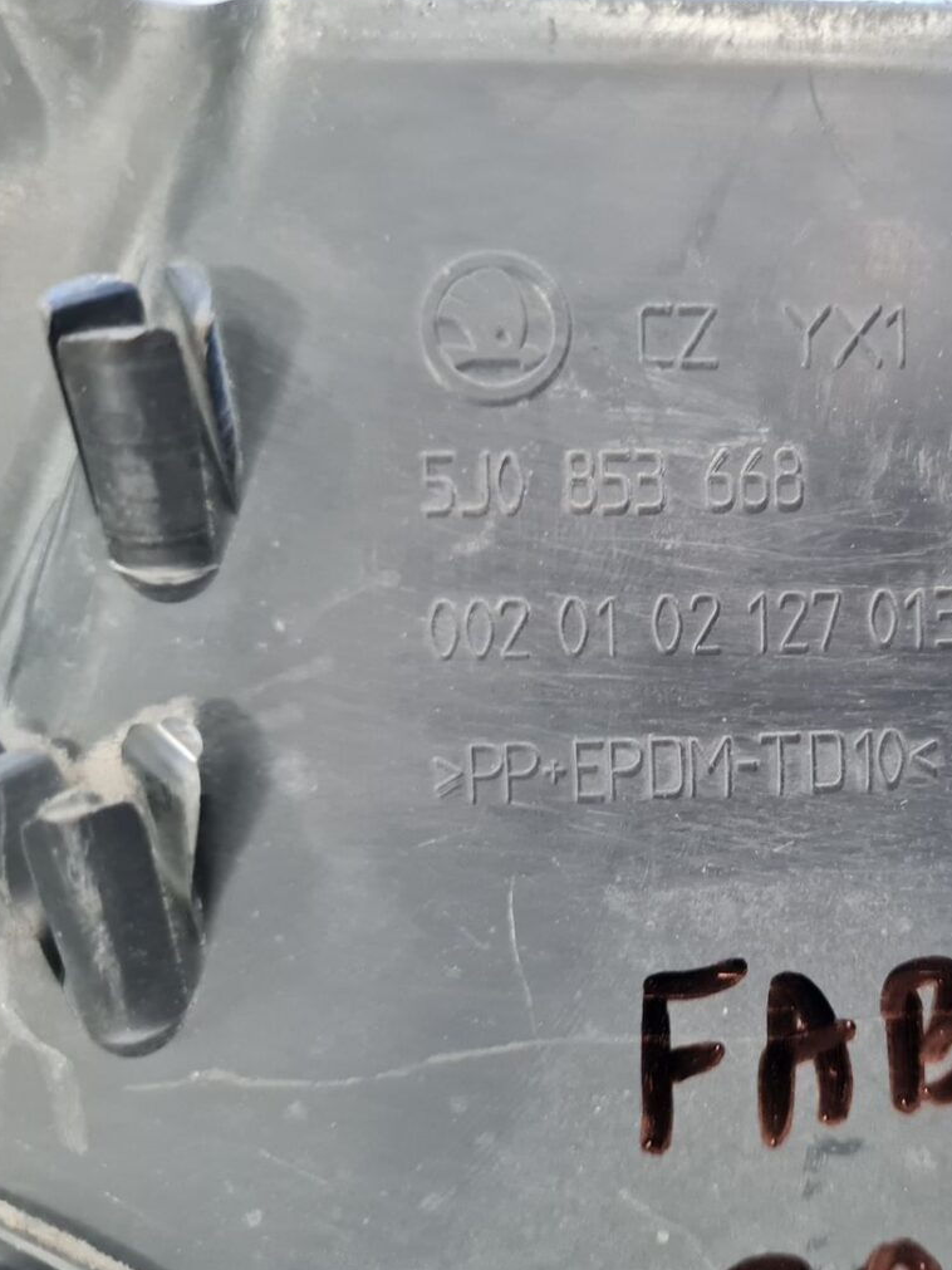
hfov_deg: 37.9
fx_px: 1320
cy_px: 646
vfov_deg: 51.4
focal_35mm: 36
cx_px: 785
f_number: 1.8
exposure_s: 1/33
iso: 640
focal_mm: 5.4
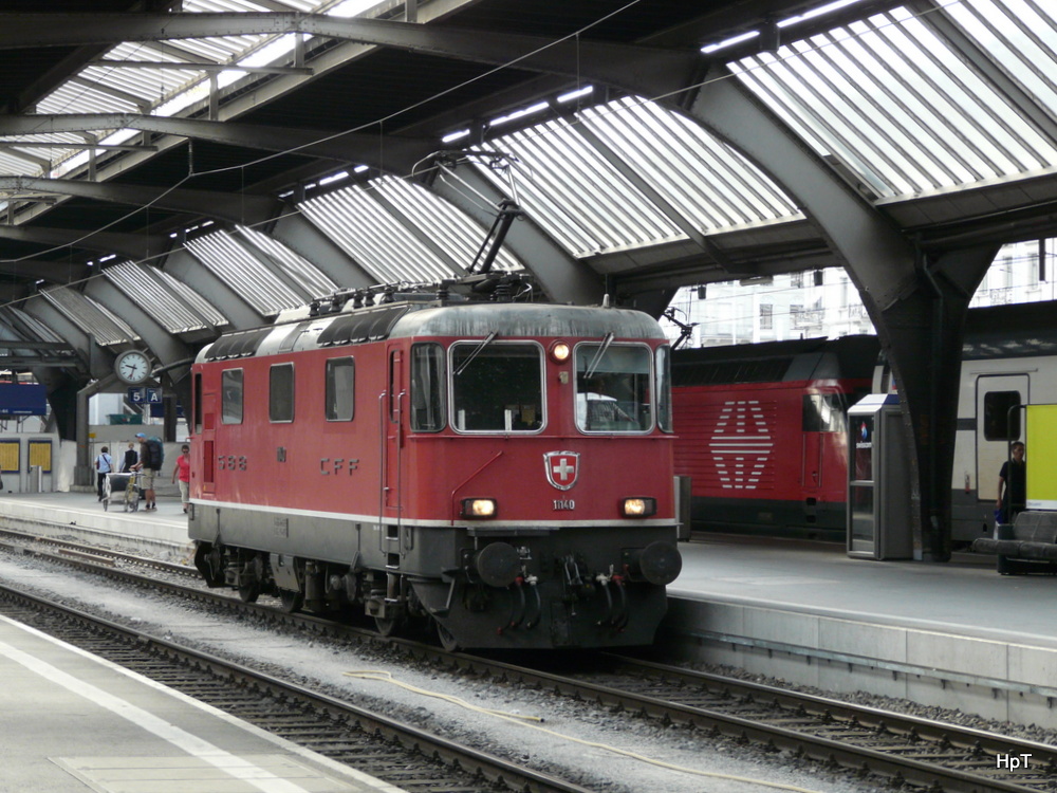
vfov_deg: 15.4
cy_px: 396
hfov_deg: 20.4
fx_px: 2931
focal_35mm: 96
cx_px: 528
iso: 200
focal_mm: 15.8
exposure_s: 1/125
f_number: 3.6
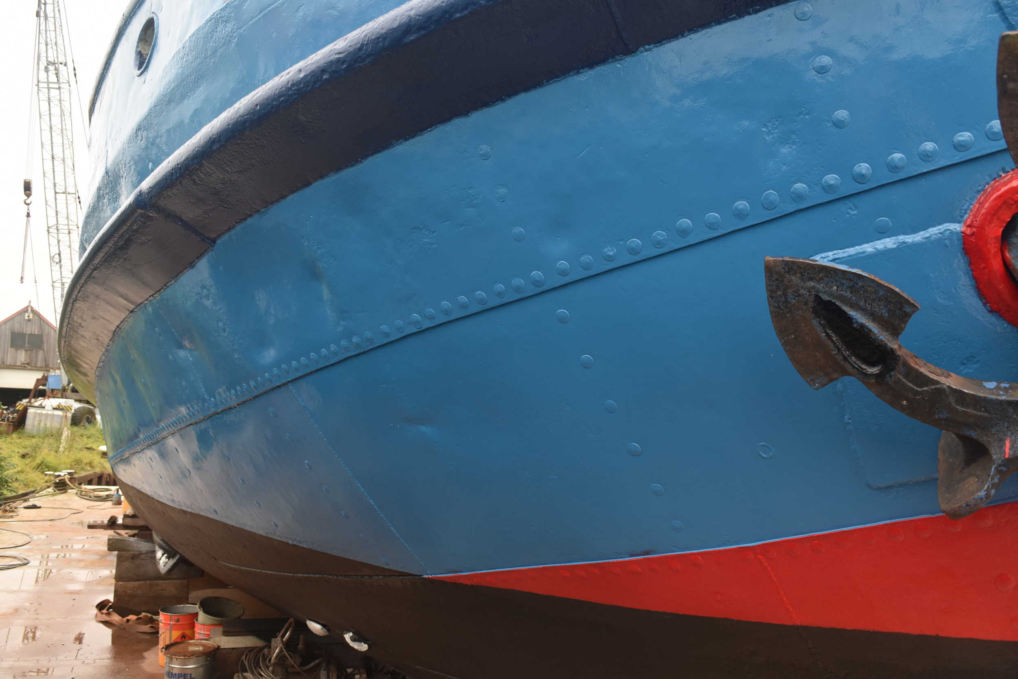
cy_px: 340
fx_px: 763
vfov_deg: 47.9
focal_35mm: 27
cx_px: 509
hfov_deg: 67.4
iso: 400
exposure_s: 1/160
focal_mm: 18
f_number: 6.3
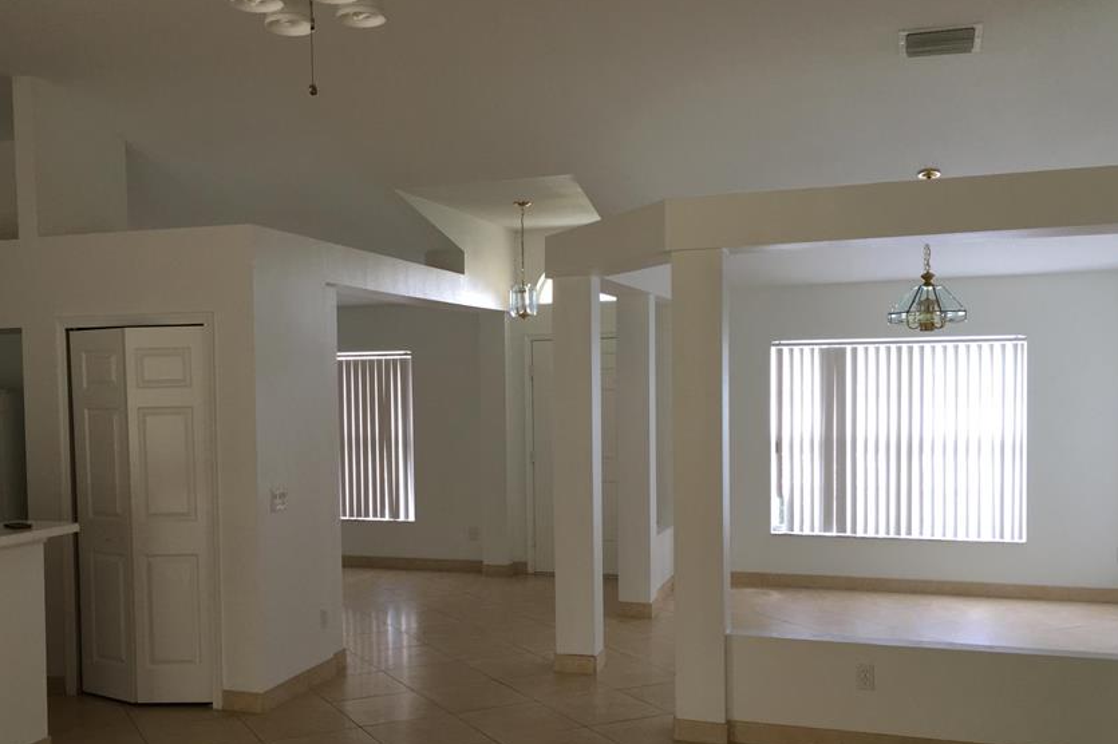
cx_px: 449
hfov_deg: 51.6
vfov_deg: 35.8
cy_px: 440
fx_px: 1149
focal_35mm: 37
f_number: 2.2
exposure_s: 1/30
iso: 64
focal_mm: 4.15
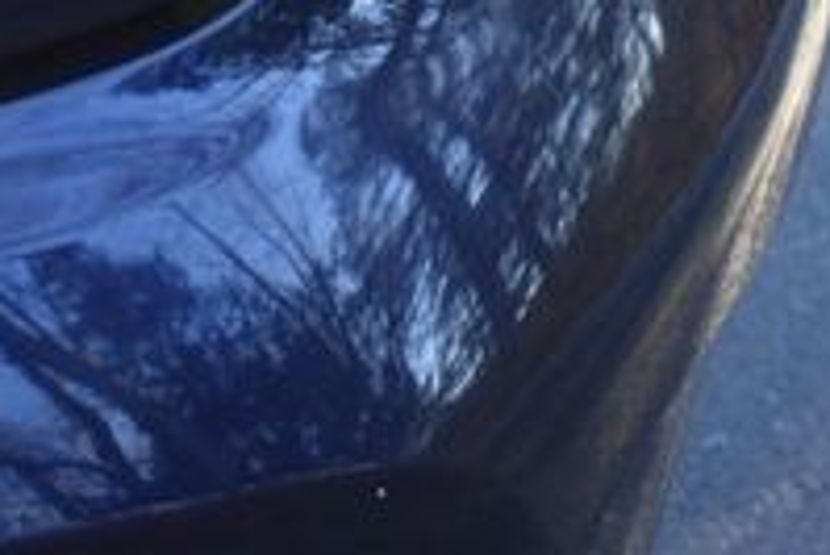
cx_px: 521
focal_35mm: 87
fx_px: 2007
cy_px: -290
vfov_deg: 14.6
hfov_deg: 23.3
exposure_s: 1/250
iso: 450
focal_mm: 18
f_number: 3.5
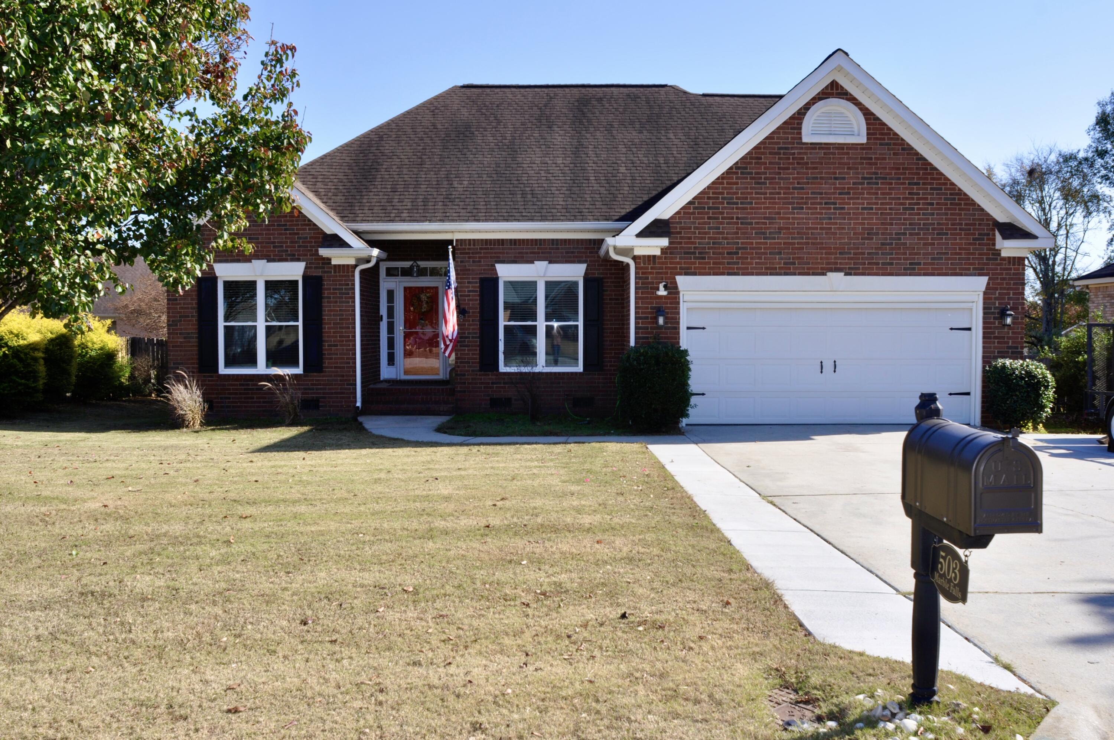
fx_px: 927
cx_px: 557
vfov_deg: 43.5
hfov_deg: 62.0
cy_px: 370
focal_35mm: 30
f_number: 11
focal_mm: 20
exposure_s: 1/200
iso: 200
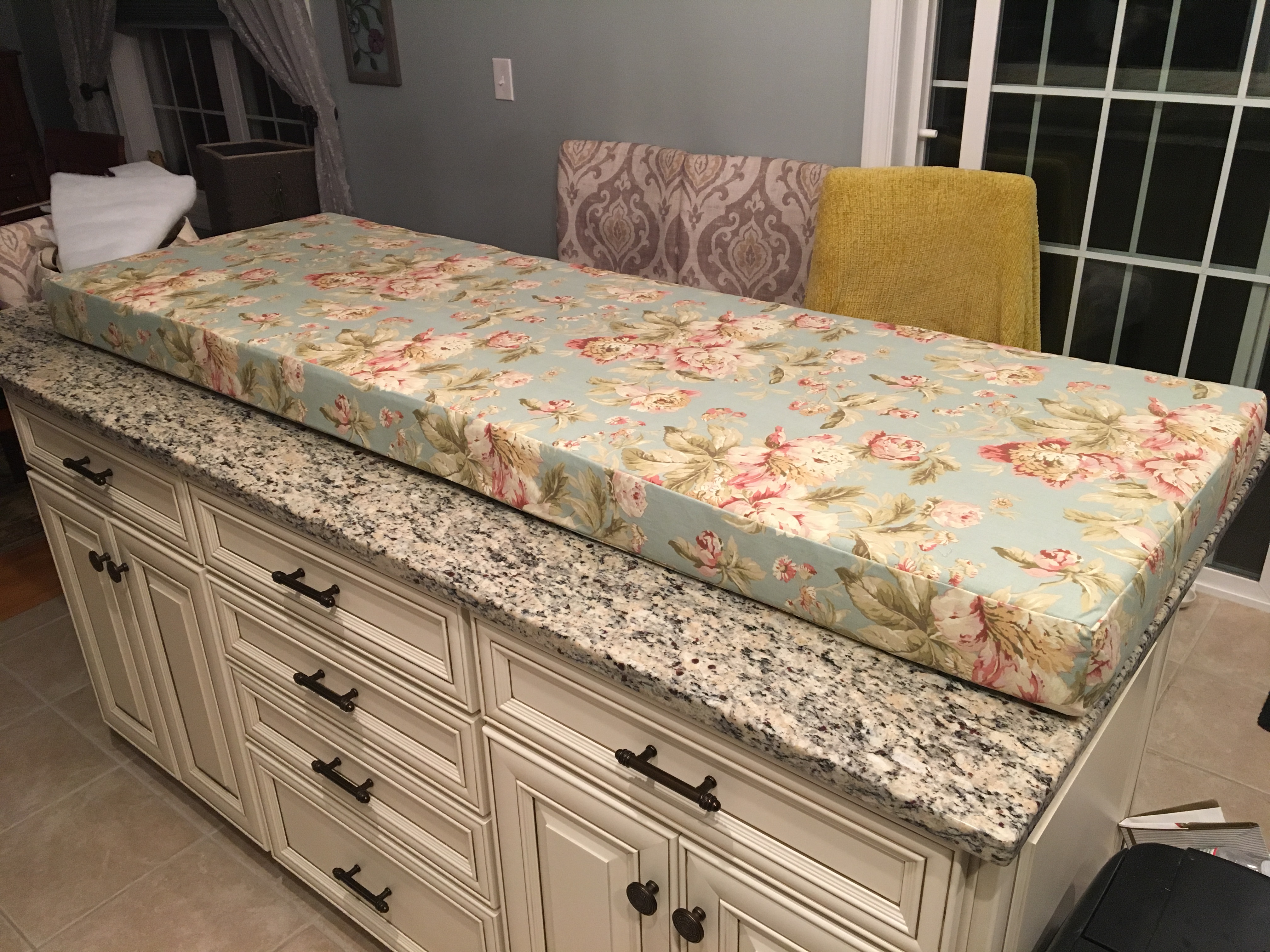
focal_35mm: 29
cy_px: 476
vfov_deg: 48.2
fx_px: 1064
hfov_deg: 61.7
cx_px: 635
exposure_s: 1/30
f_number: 2.2
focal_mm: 4.15
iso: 125
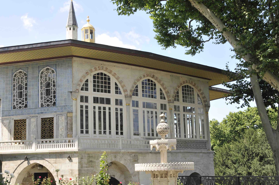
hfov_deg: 44.4
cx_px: 119
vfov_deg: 30.3
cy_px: 118
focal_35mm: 44
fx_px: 341
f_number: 6.7
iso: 200
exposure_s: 1/180
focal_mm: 22
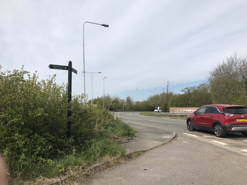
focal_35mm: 28
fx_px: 200
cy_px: 92
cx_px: 124
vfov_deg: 49.7
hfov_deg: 63.4
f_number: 1.8
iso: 20
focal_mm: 3.99
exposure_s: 1/2994
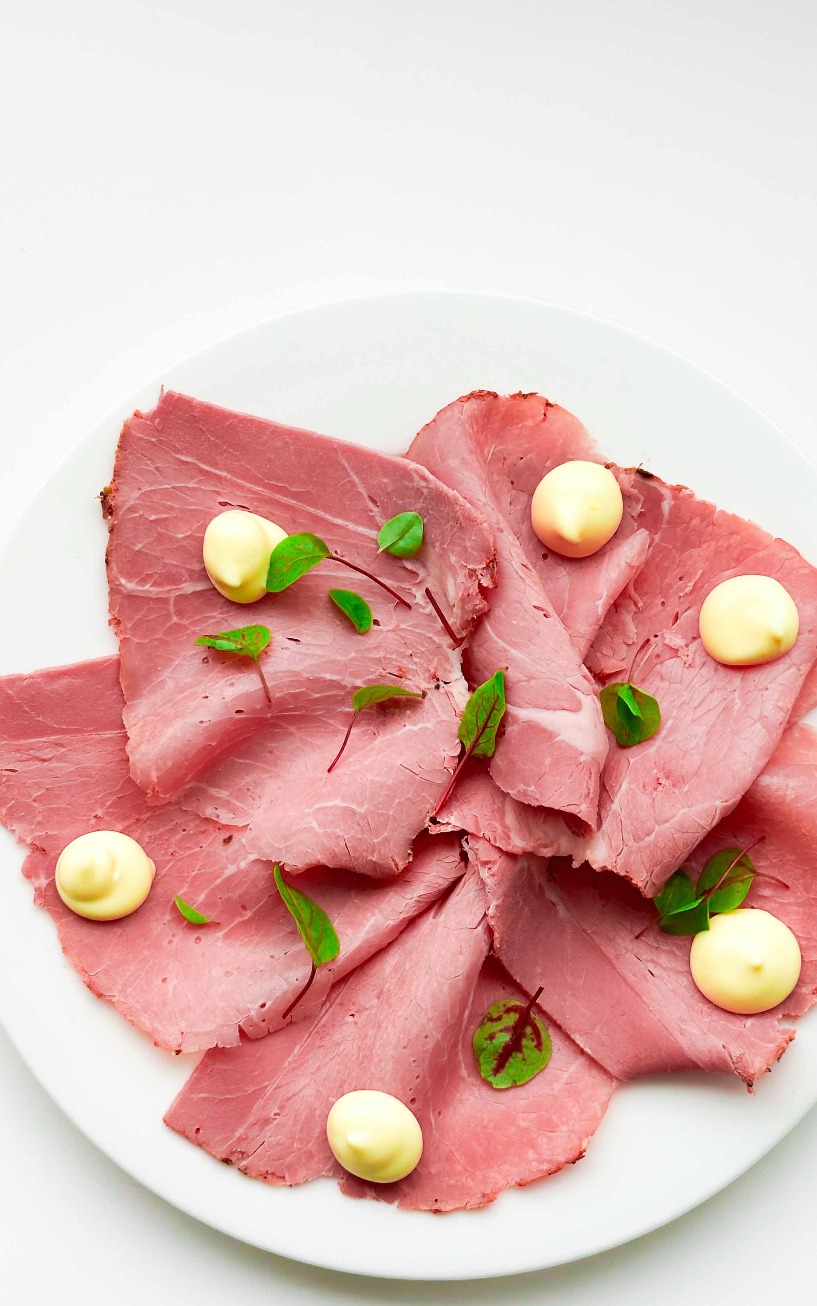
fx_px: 2137
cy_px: 751
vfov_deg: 33.9
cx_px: 458
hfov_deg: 21.6
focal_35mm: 60
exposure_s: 1/580
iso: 64
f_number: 1.8
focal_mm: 6.86
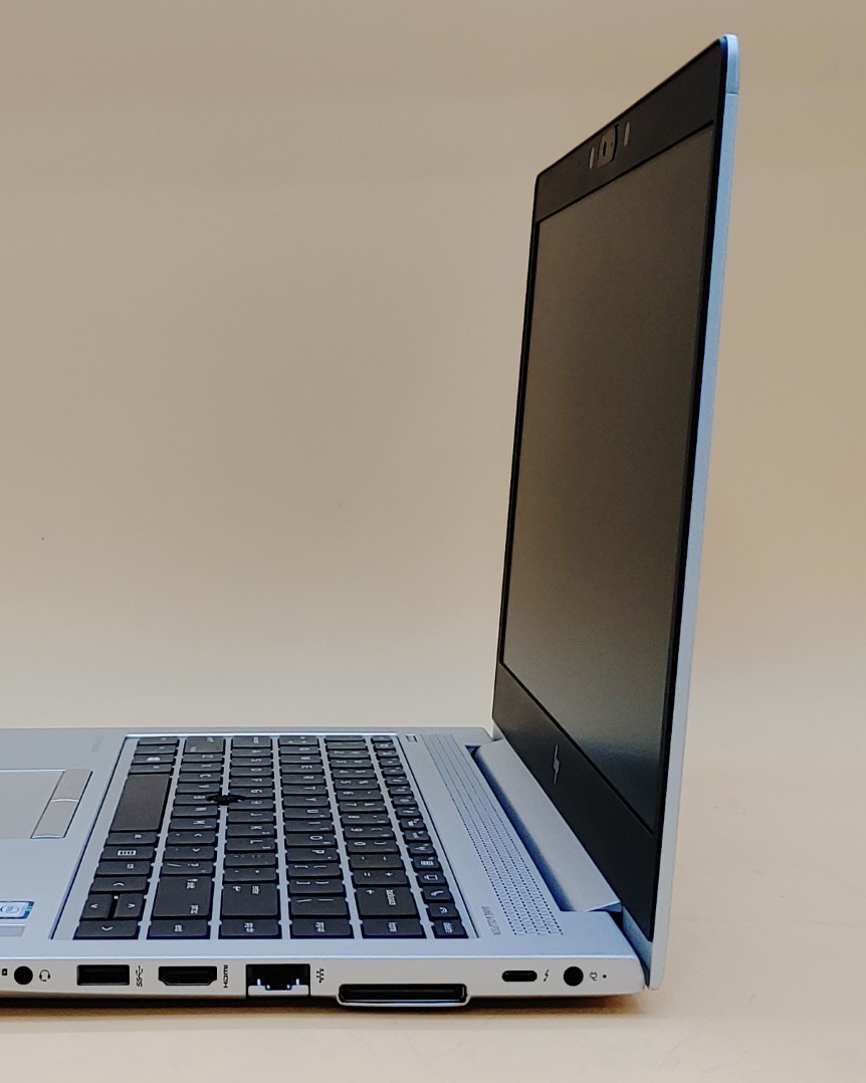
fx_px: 1923
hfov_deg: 25.1
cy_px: 542
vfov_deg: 31.5
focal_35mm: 60
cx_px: 222
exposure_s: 1/145
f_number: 1.8
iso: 50
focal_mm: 4.36
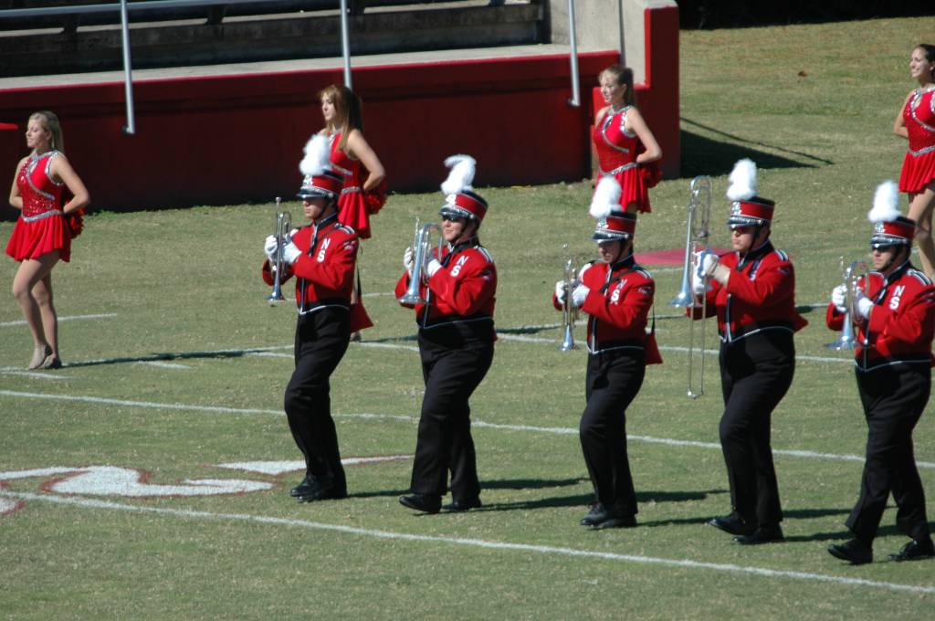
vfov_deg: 2.3
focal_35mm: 600
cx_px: 468
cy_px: 310
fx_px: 15563
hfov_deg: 3.4
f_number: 5.6
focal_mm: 400
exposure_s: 1/1000
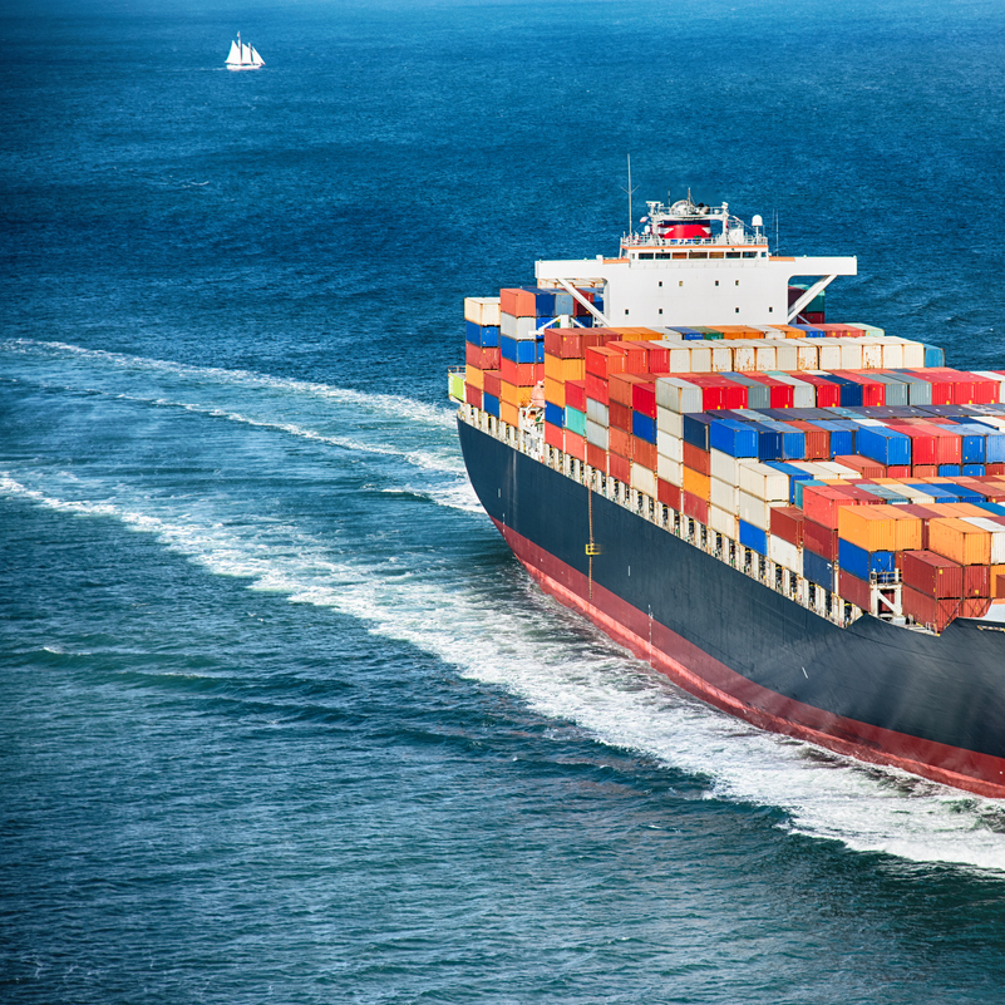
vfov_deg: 11.7
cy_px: 500
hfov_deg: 11.7
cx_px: 735
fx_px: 4894
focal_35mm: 149
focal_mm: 112
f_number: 4.5
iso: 100
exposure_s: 1/800
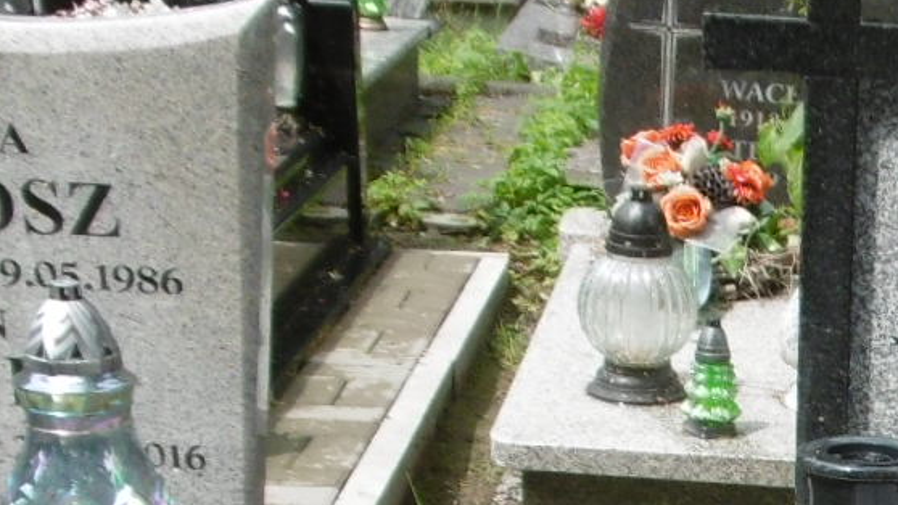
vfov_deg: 11.9
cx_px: 1069
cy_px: 827
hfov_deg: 20.8
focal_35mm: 96
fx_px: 2286
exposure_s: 1/400
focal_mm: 4.3
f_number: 3.1
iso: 100
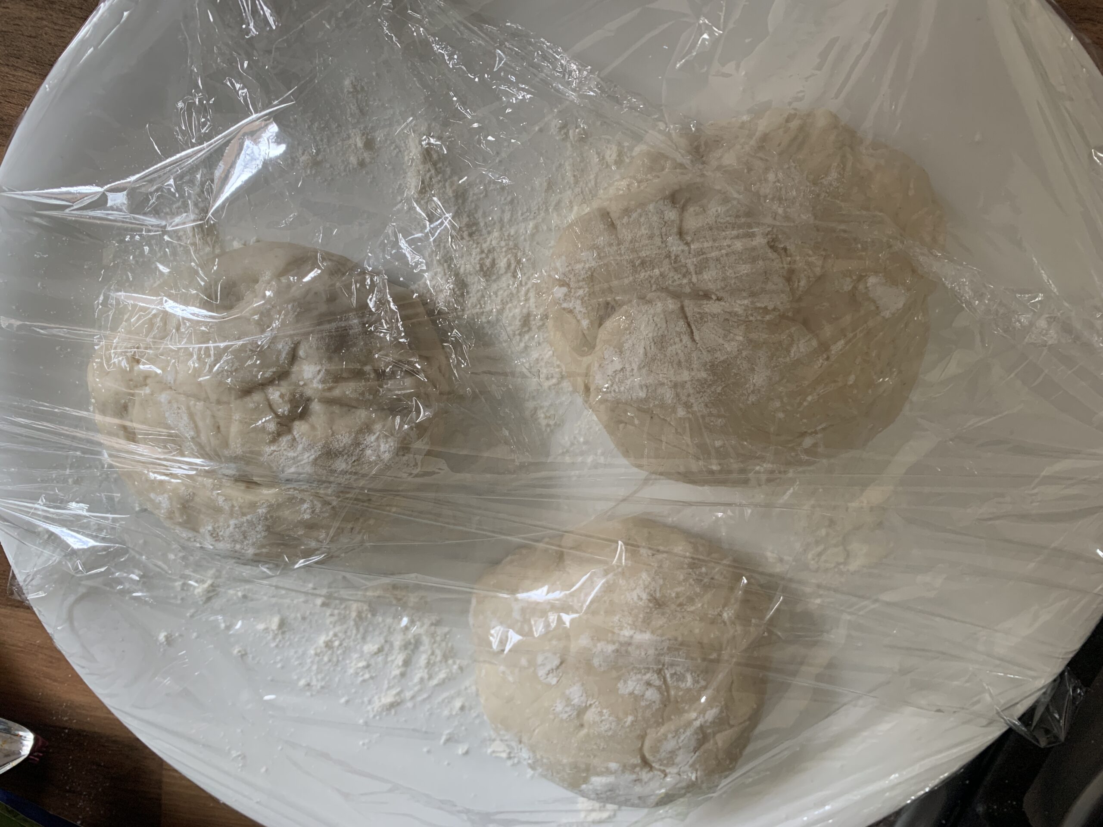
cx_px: 552
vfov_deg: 53.1
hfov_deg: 67.3
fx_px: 828
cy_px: 414
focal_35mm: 26
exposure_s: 1/60
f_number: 1.8
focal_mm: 4.25
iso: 100
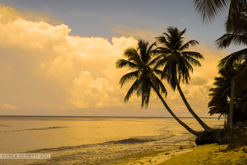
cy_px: 82
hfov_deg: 37.9
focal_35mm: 52
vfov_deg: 25.8
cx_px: 124
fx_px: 360
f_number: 13
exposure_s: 1/640
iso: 400
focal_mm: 35
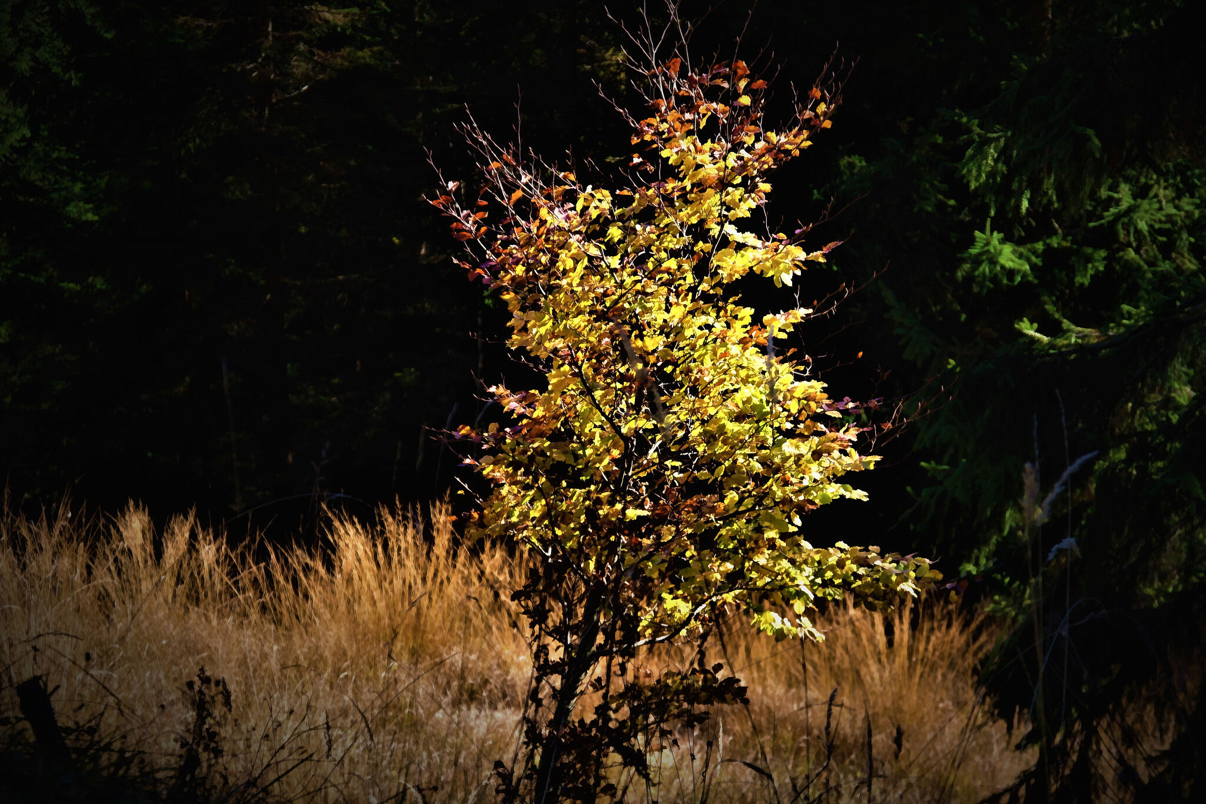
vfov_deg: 11.5
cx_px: 658
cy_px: 374
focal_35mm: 119
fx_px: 3986
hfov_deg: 17.2
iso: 100
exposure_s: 1/40
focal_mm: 68
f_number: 5.6
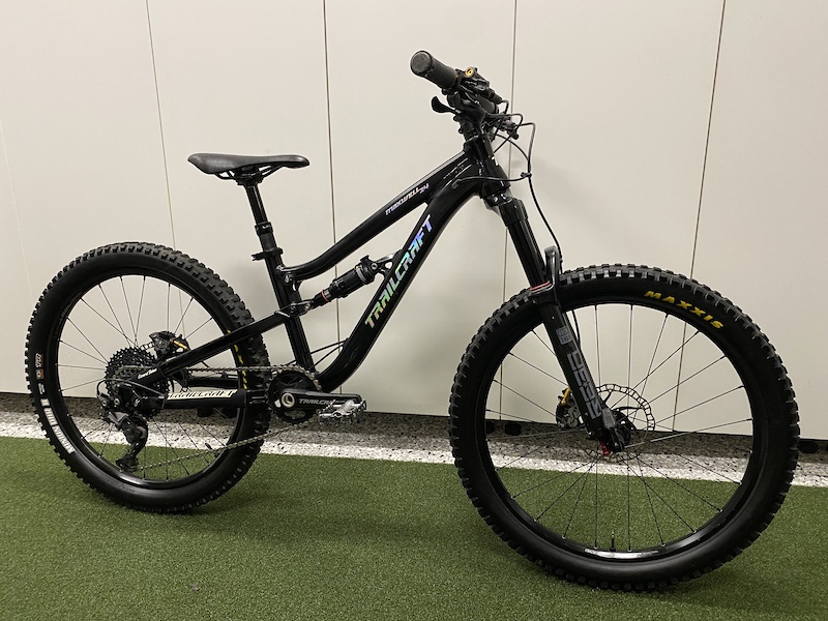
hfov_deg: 67.3
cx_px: 414
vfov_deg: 53.1
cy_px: 310
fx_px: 622
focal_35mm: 26
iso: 320
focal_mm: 4.25
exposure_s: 1/60
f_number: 1.8
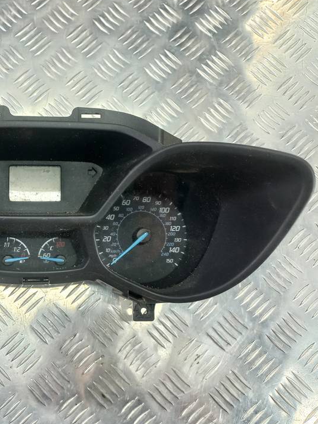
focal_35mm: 36
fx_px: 441
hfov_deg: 37.6
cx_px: 47
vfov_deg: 51.4
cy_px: 211
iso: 100
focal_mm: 4.6
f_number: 1.8
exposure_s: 1/50
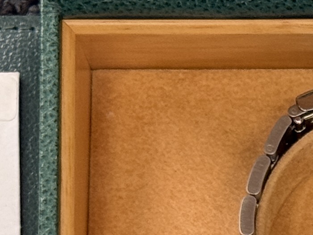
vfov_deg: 5.3
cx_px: 422
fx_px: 2496
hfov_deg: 7.1
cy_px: 352
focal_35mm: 276
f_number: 1.78
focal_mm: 6.76
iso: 80
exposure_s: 1/100
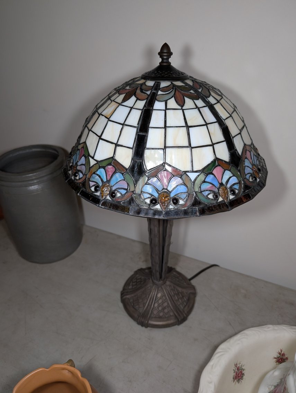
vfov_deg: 71.5
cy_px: 196
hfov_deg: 57.0
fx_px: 273
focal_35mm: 24
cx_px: 148
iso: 123
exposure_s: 1/120
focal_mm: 6.9
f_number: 1.68
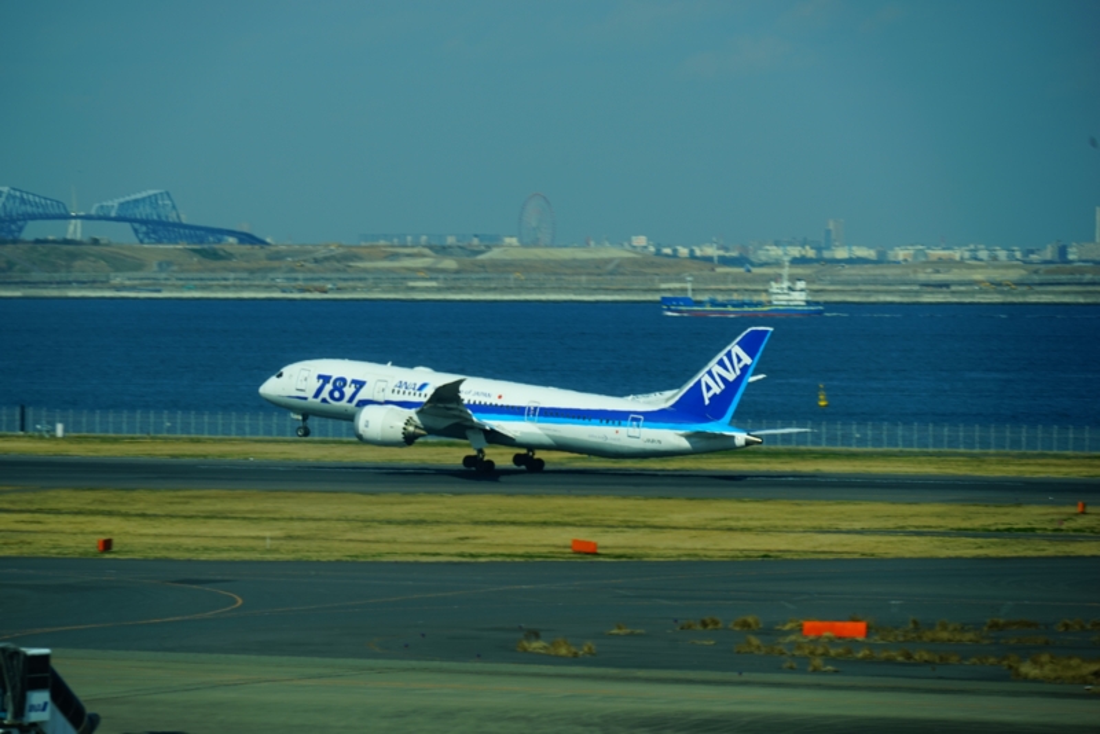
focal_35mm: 240
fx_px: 7336
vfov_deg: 5.7
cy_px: 367
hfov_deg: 8.6
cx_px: 550
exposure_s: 1/320
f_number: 9
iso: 100
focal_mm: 240
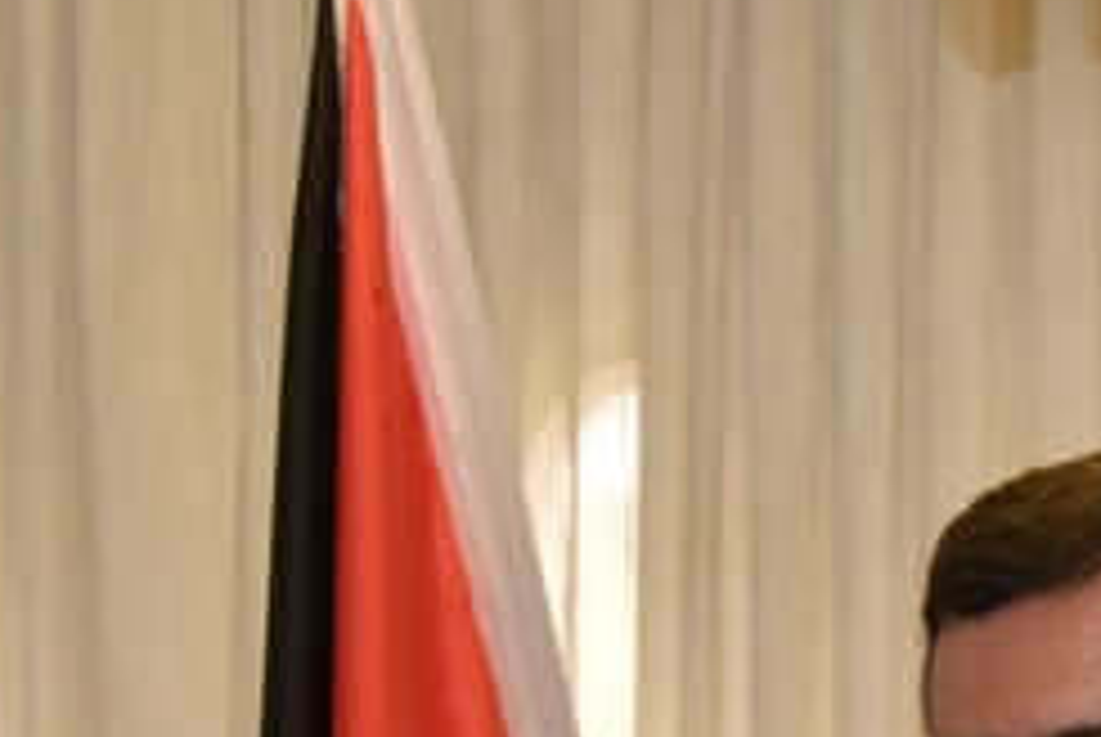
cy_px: 1283
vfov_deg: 8.0
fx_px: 5113
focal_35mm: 167
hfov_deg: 12.3
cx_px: 831
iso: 3200
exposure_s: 1/250
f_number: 11
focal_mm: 40
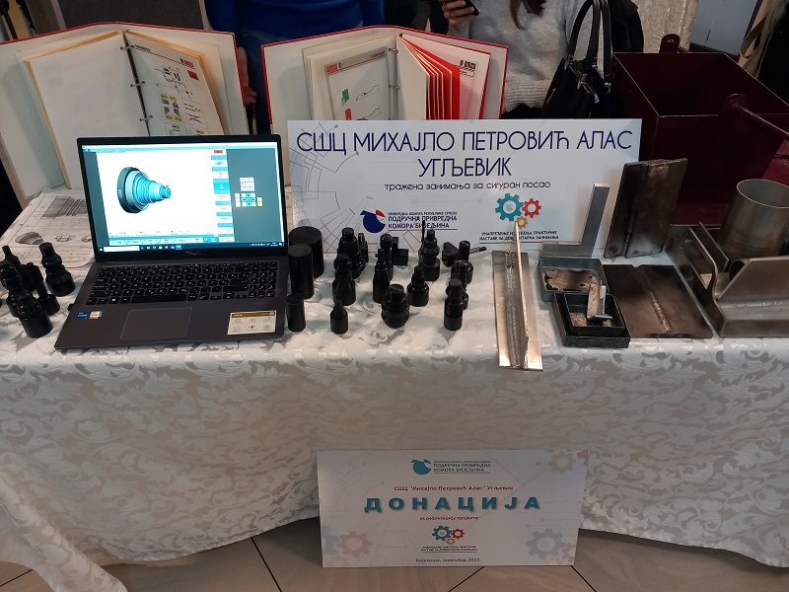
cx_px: 394
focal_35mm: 27
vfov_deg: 51.4
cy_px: 296
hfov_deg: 65.3
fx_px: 615
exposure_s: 1/33.3
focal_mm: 4
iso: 250
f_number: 1.8
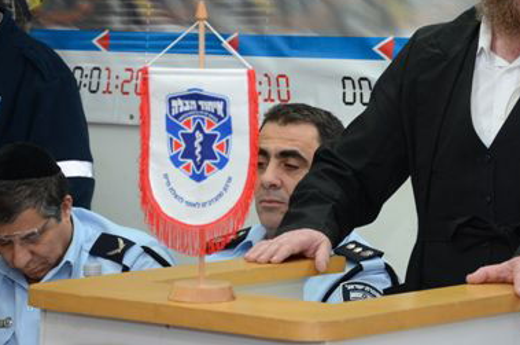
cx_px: 343
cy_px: 76
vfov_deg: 9.3
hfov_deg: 14.0
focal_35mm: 147
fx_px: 2119
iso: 1000
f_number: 5
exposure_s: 1/100
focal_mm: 58
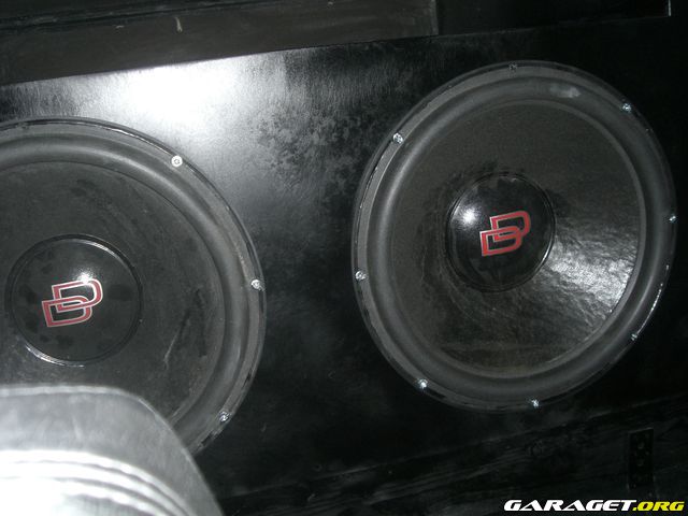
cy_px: 258
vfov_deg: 37.7
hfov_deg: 49.0
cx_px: 344
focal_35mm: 38
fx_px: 755
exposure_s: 1/60
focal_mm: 6.2
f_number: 2.7
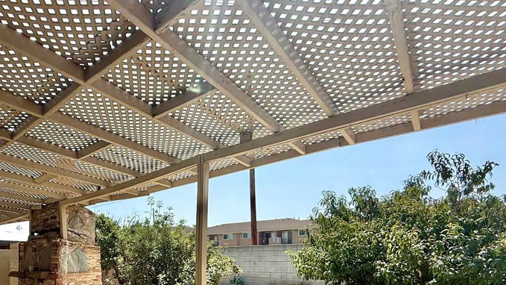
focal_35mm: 23
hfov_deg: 75.2
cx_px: 153
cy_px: 263
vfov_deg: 44.5
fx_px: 309
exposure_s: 1/3663
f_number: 2.2
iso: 50
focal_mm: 2.22
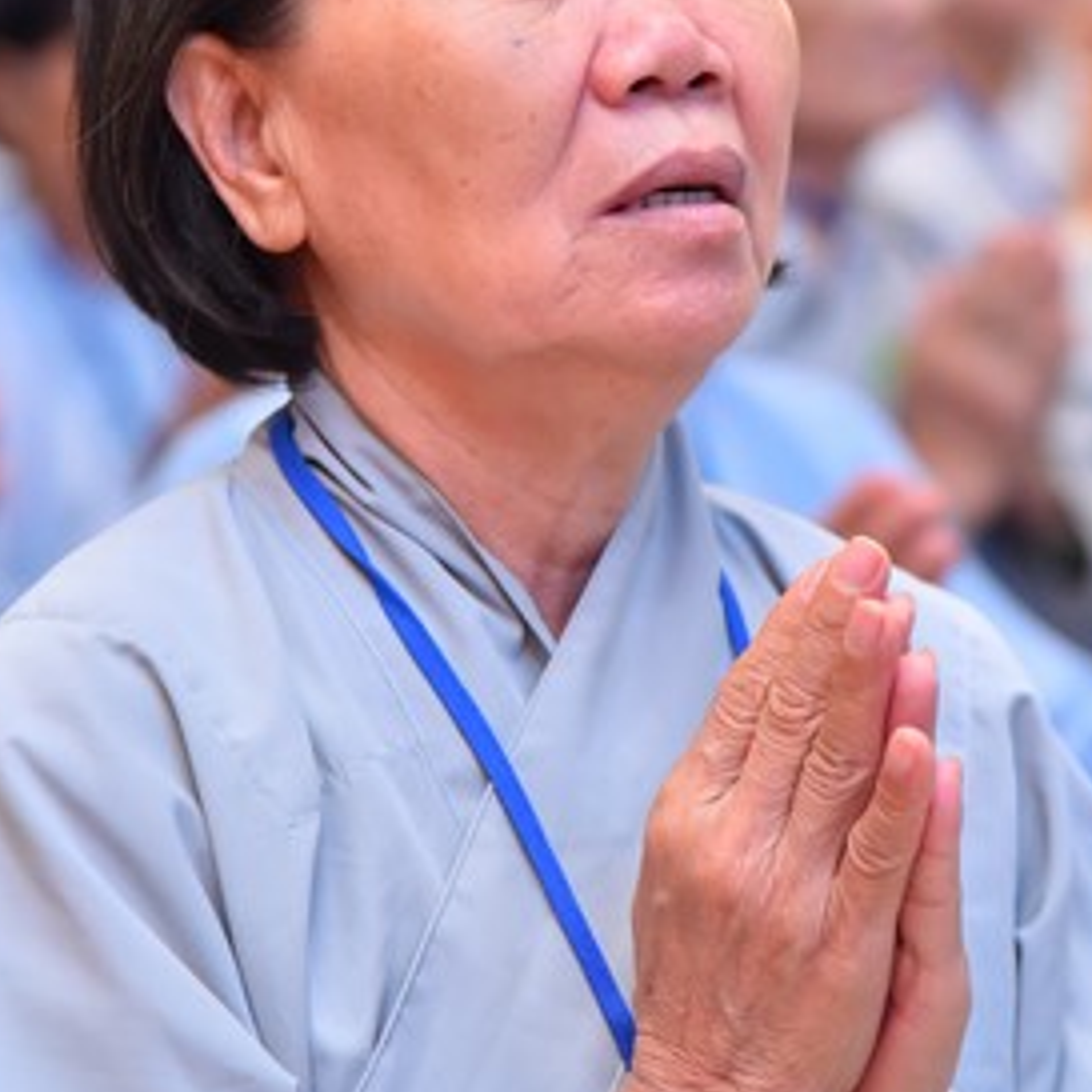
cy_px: 452
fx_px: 8673
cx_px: 610
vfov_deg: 7.2
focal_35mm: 243
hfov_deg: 7.2
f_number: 4.5
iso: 1250
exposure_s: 1/80
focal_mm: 120
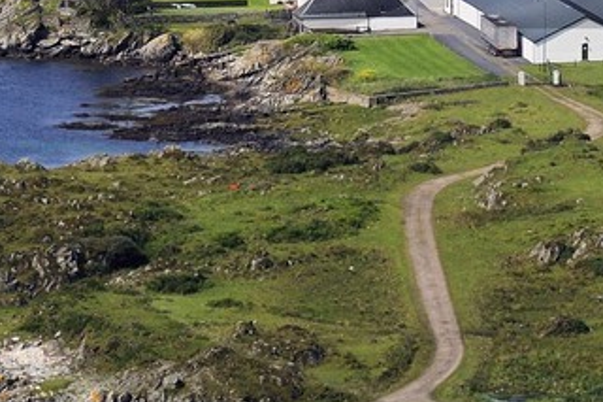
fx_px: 13376
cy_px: -277
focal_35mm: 799
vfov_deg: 1.7
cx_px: 526
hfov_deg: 2.6
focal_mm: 160
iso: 400
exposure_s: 1/800
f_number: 10
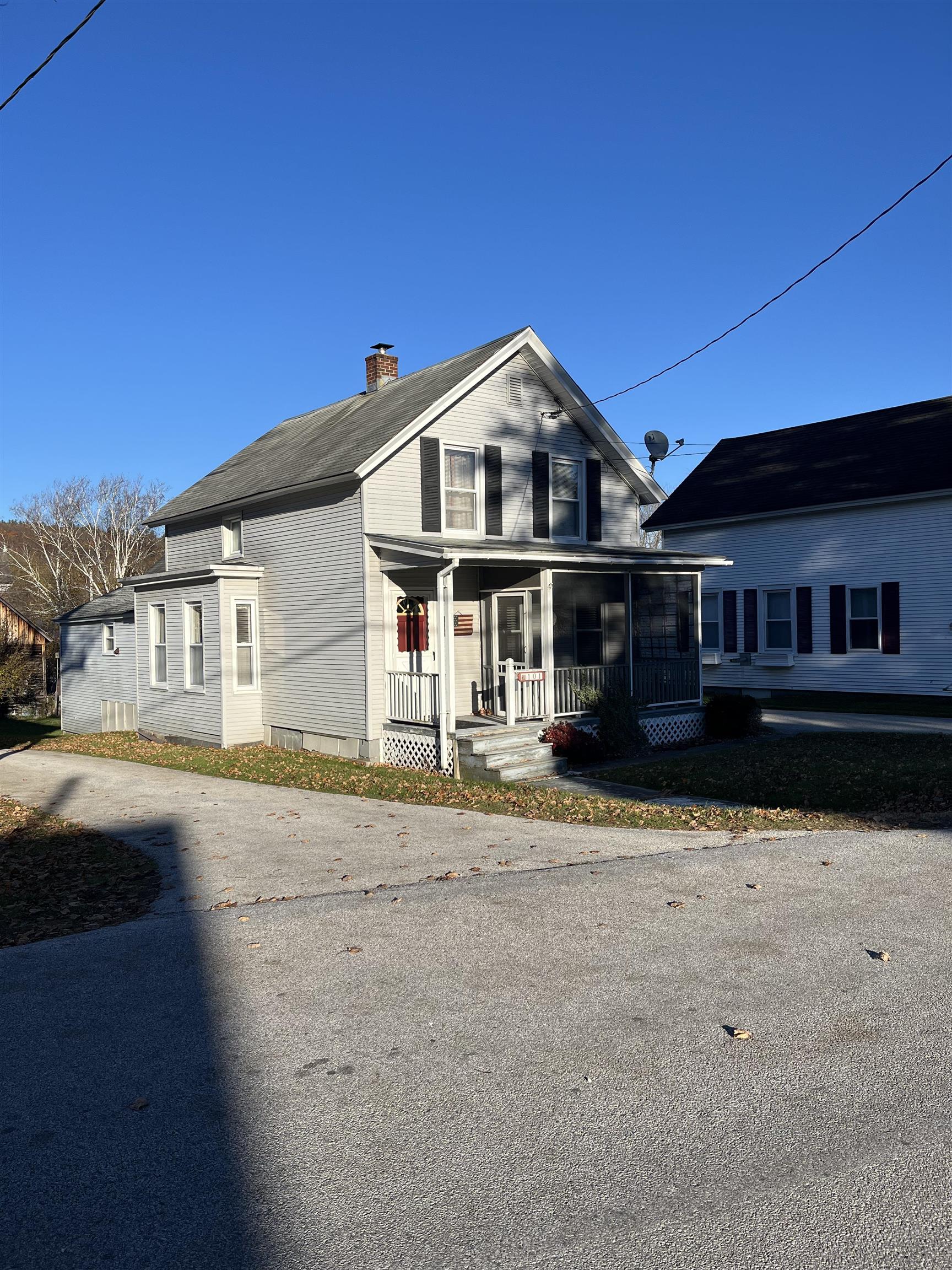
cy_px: 635
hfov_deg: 53.1
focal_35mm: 26
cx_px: 476
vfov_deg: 67.3
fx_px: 953
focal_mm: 5.1
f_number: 1.6
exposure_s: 1/3215
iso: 50
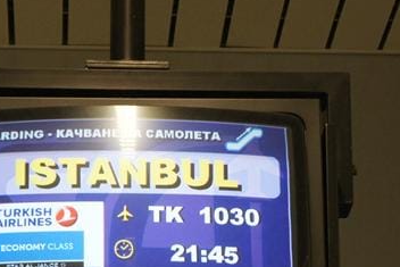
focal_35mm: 186
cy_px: 222
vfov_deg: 7.4
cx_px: 128
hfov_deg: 11.0
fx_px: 2067
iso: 1600
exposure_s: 1/40
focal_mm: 55
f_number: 5.6
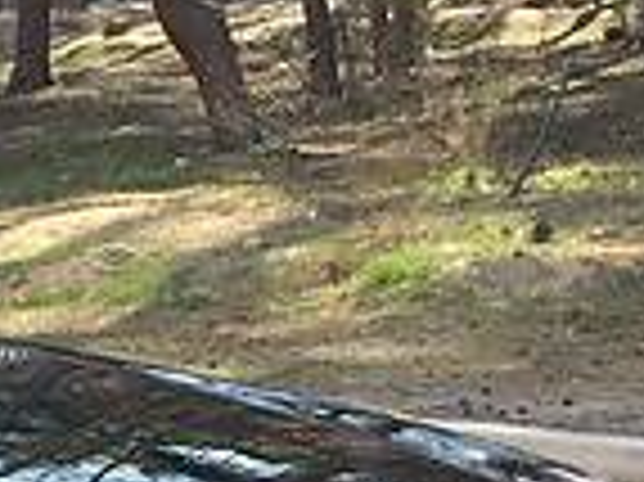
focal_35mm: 162
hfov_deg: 11.4
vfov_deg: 8.8
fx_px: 3011
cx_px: -473
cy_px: 856
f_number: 2.2
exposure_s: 1/359
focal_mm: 4.2
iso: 32
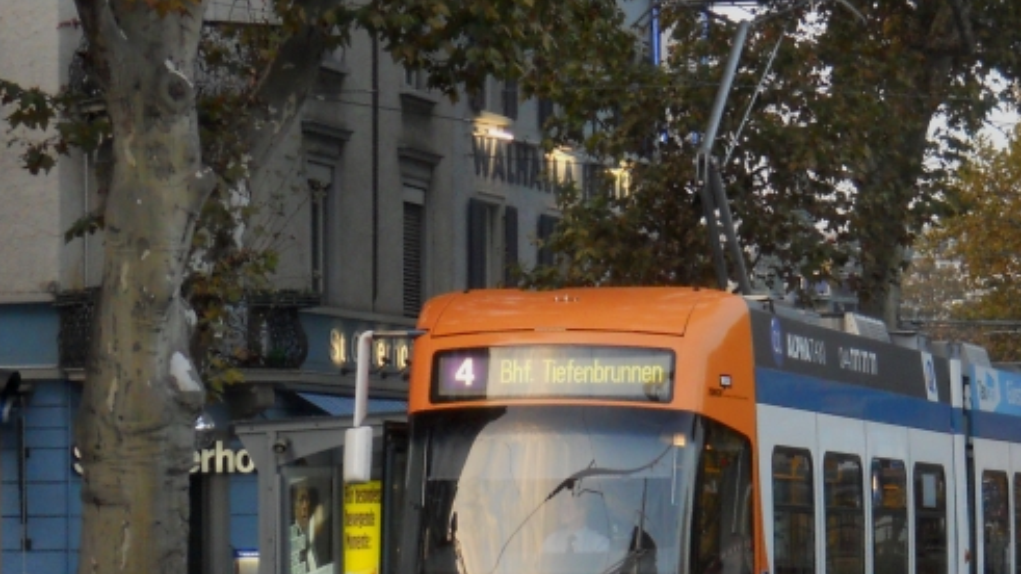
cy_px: 435
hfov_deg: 15.0
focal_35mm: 143
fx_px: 3871
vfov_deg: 8.5
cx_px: 709
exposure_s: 1/60
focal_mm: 11.2
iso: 250
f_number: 4
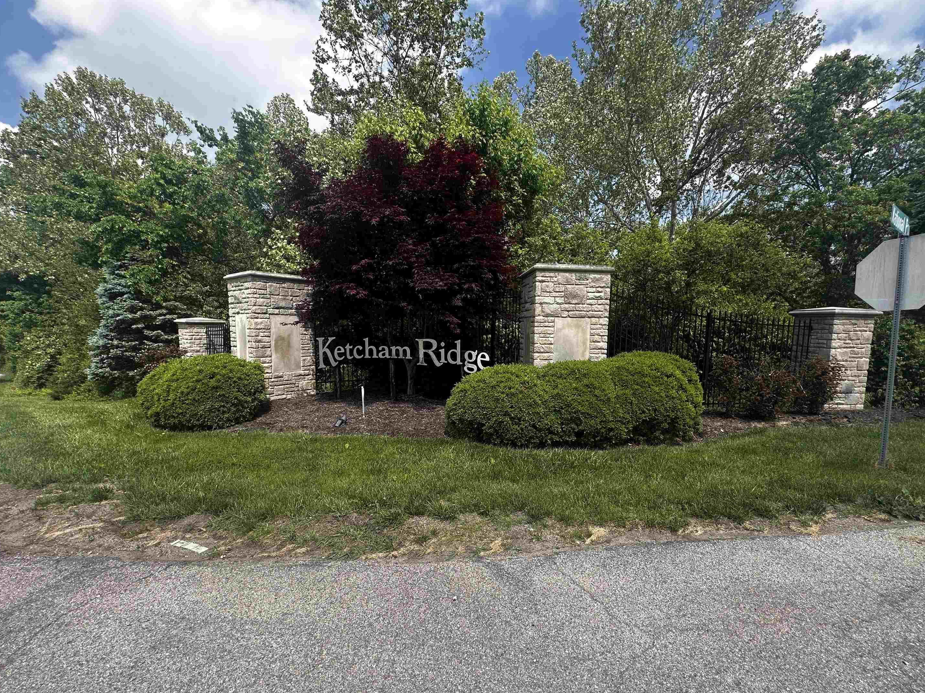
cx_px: 491
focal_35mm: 15
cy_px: 371
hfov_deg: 98.1
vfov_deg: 81.6
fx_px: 401
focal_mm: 2.22
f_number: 2.2
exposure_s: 1/1159
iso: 40
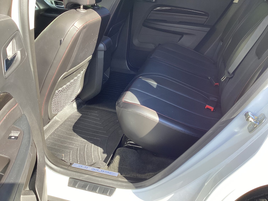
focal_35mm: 31
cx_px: 134
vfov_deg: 45.4
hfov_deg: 58.3
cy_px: 100
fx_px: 240
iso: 40
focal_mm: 3.3
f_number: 2.4
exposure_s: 1/100
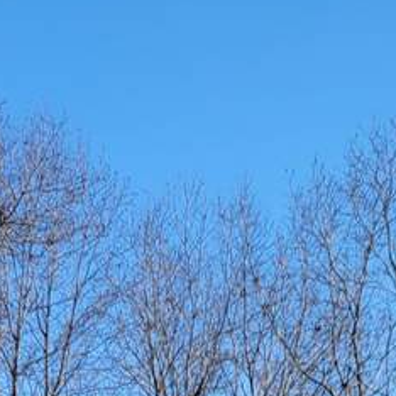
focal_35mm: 116
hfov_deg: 15.0
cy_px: 765
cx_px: 98
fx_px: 1501
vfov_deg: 13.2
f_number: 1.8
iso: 16
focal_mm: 6.7
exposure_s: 1/516
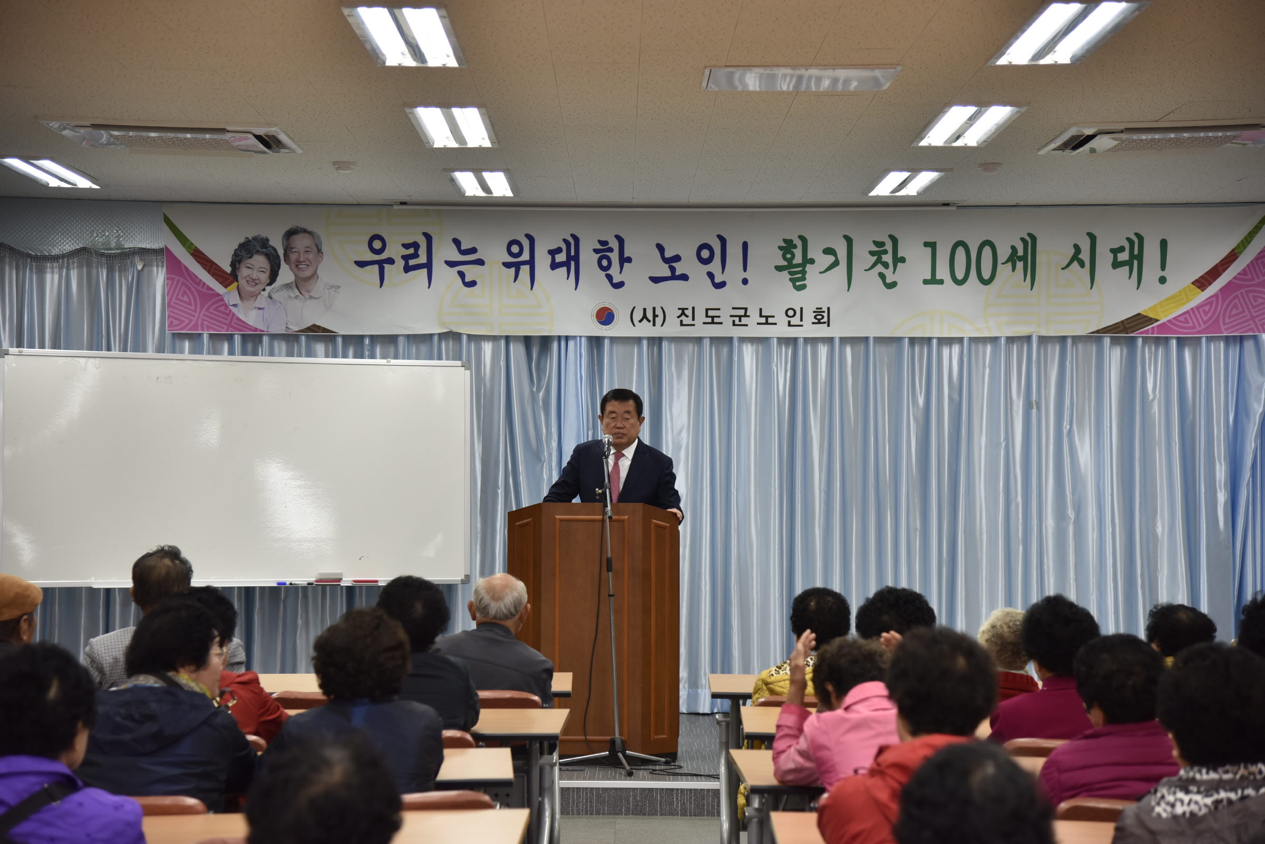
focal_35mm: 78
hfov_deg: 26.0
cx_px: 632
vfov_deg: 17.5
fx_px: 2741
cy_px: 422
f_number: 4.5
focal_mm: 78
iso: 800
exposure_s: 1/125
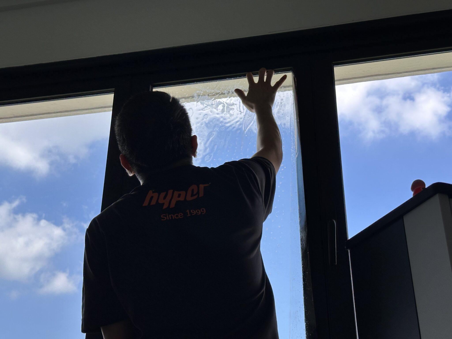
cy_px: 170
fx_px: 627
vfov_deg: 30.3
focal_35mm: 48
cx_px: 226
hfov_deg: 39.7
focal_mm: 6.86
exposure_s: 1/1212
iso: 64
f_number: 1.78
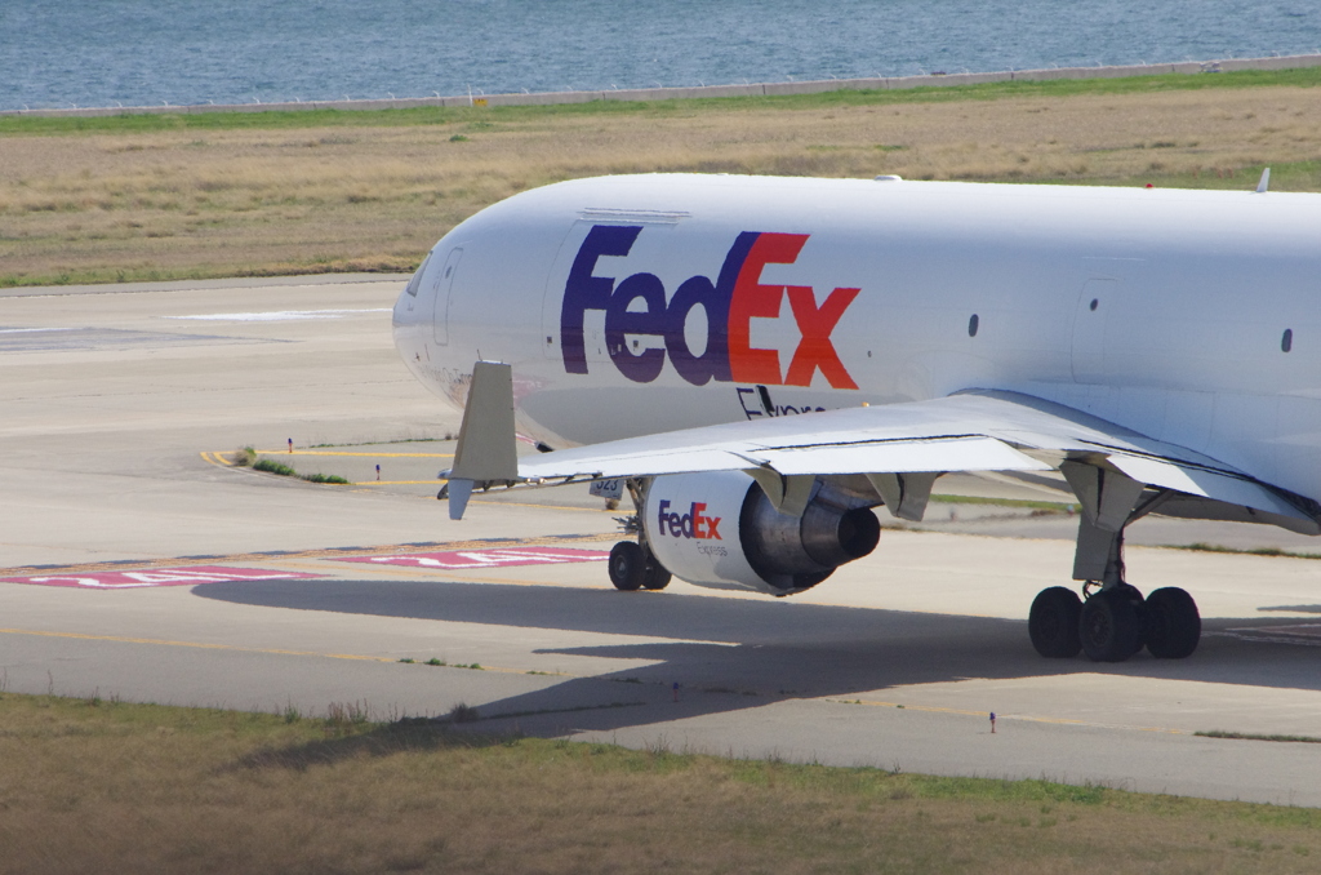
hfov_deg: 4.6
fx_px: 16477
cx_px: 660
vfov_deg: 3.0
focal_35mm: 450
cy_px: 438
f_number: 13
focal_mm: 300
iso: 1600
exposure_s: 1/1600
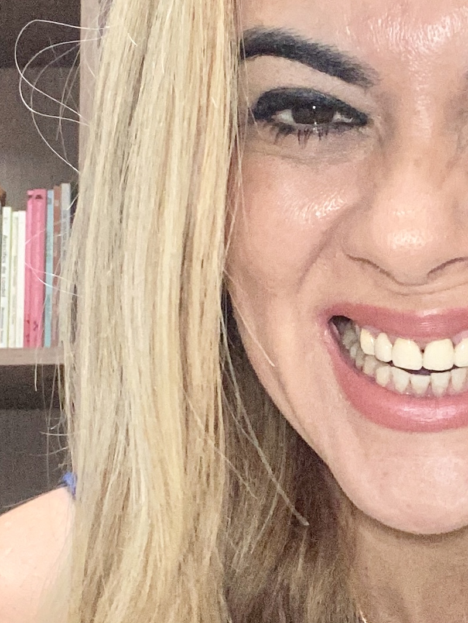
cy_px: 402
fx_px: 1568
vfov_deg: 22.4
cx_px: 461
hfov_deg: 16.6
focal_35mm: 87
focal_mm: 2.71
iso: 320
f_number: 2.2
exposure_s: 1/40
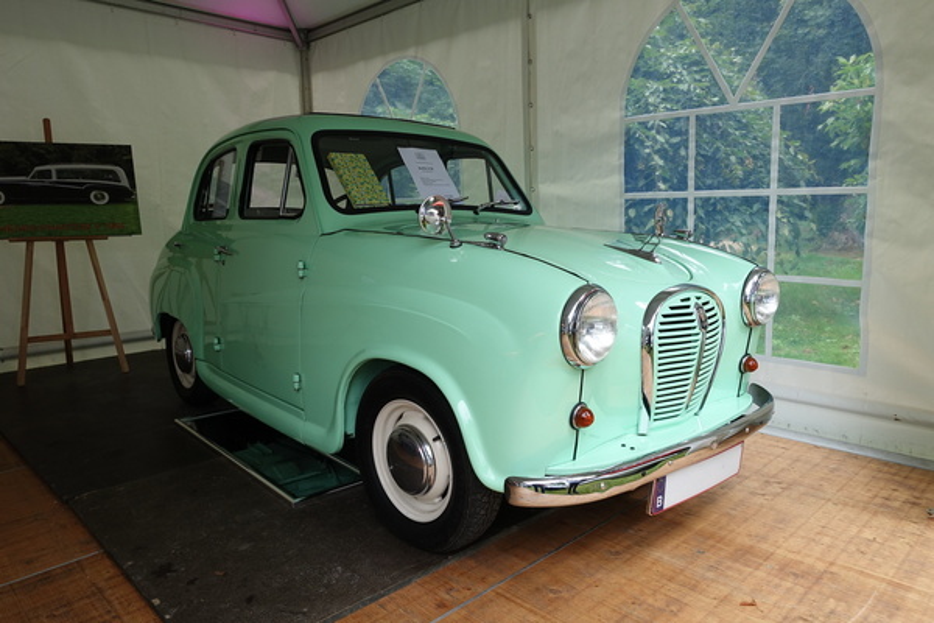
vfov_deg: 53.1
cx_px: 467
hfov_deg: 73.7
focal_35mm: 24
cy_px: 312
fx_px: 623
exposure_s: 1/80
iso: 125
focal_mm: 8.85
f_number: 4
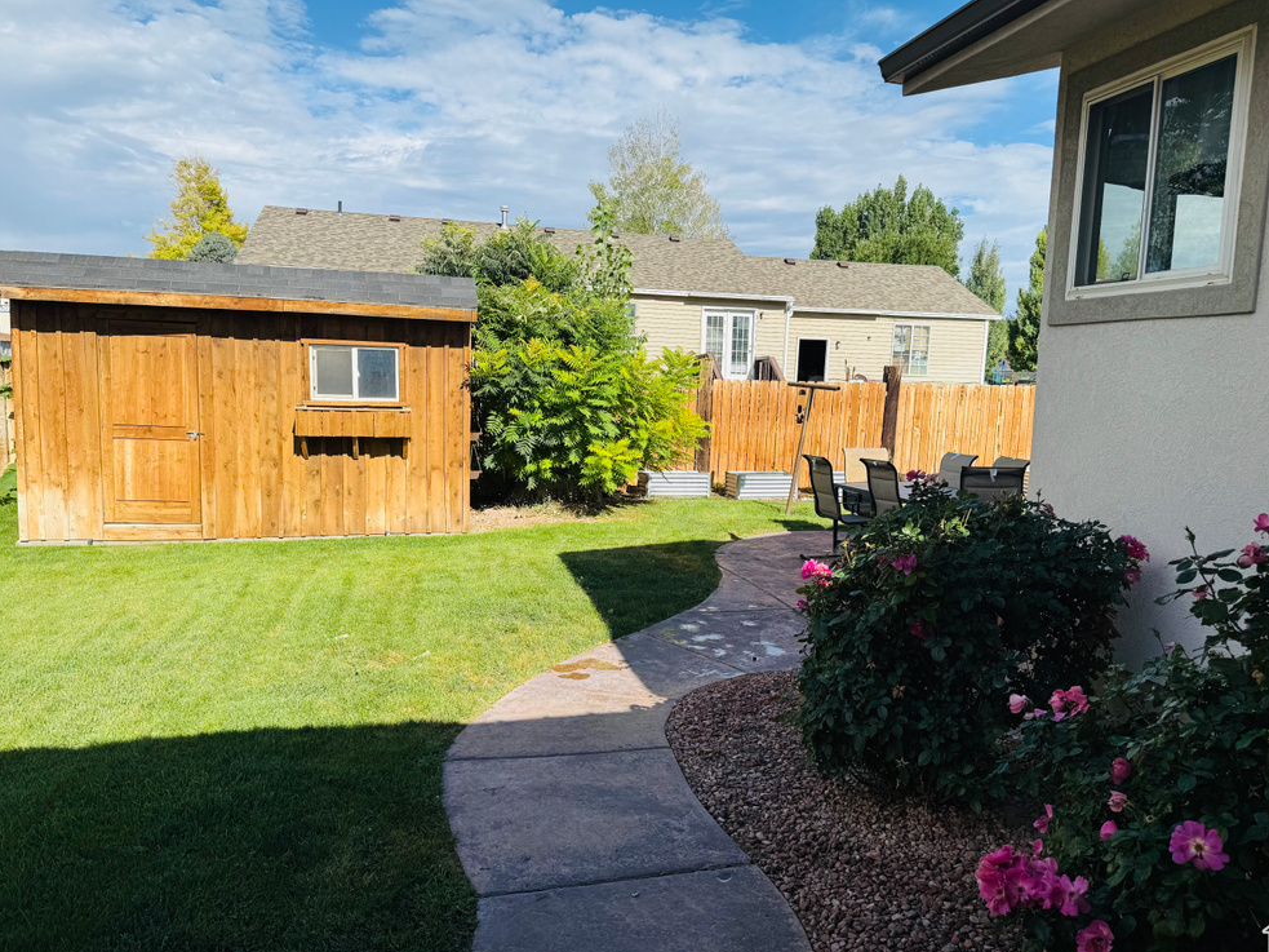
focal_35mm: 25
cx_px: 658
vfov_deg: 54.9
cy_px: 474
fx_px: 916
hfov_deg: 69.4
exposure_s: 1/4673
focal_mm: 6.76
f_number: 1.78
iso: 80
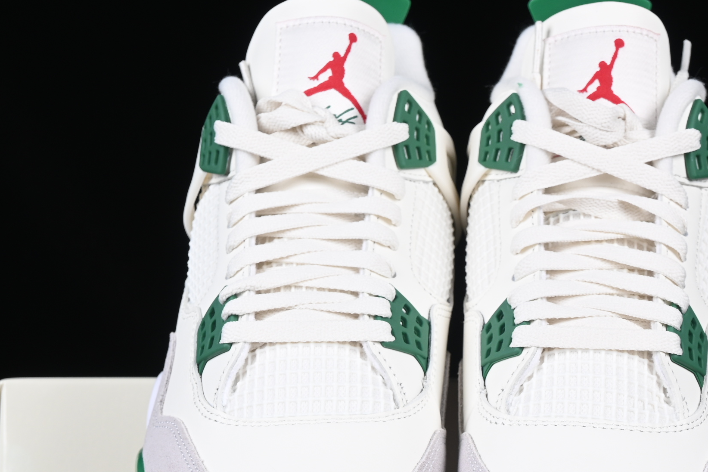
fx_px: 2497
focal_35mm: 127
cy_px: 399
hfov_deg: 16.1
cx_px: 447
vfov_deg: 10.8
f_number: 8
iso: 160
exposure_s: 1/100
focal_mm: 50
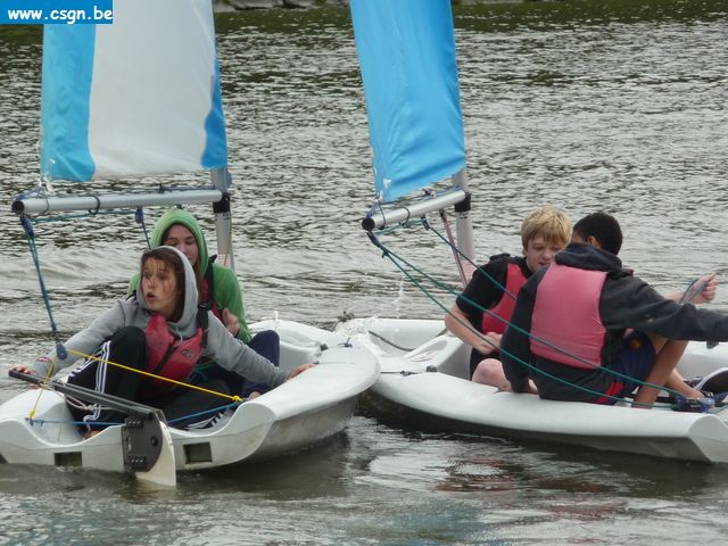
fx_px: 7971
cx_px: 364
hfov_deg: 5.2
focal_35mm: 379
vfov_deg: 3.9
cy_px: 273
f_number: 4.9
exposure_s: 1/125
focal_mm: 47
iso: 100
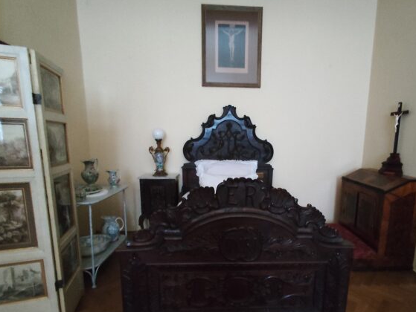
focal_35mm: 22
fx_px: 265
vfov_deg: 60.6
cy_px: 188
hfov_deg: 75.6
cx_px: 246
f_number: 2.2
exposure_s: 1/16.7
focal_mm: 1.65
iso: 2500
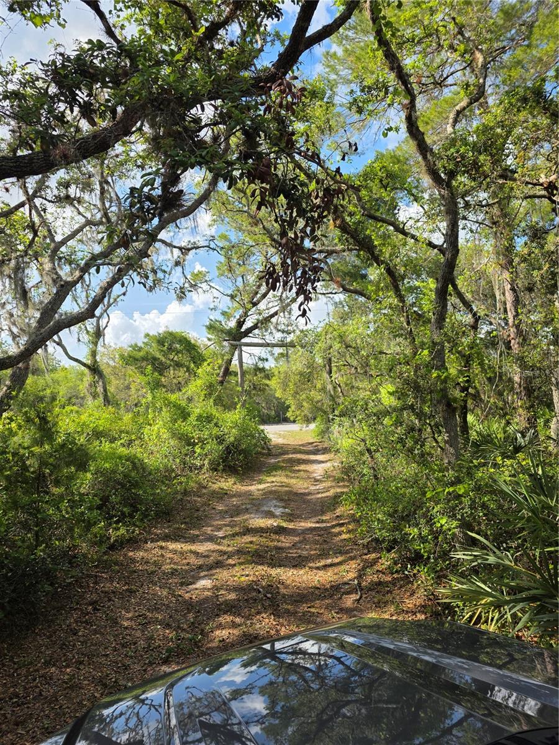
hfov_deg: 58.9
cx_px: 280
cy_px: 372
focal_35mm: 23
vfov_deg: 73.9
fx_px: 495
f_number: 1.7
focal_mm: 6.3
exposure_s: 1/2921
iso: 80
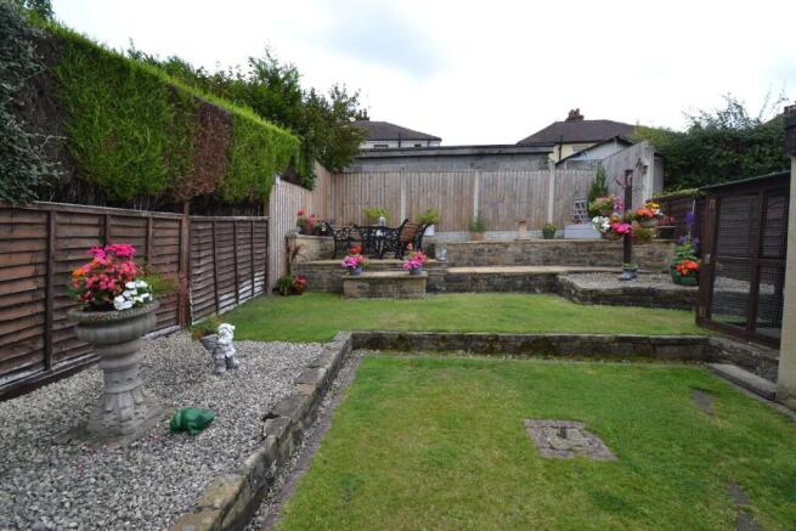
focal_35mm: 15
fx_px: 332
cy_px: 266
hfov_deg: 100.4
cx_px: 398
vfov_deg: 77.4
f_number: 6.3
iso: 100
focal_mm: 10
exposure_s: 1/160
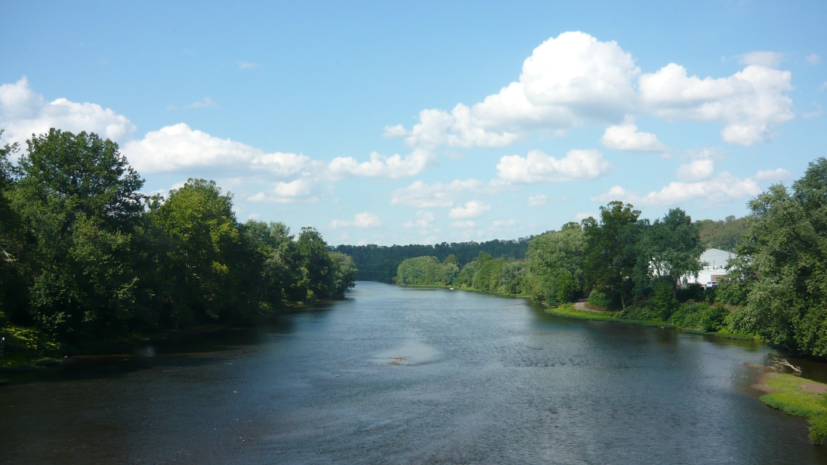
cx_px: 423
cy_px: 226
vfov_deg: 32.0
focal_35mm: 37
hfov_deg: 54.0
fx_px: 811
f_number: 8
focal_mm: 5.5
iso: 100
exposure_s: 1/160
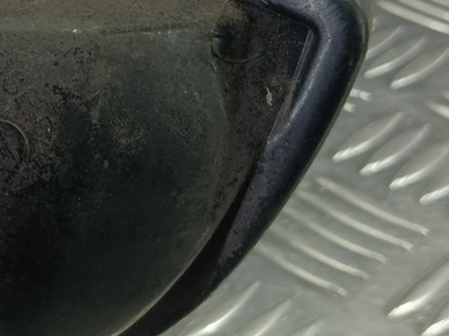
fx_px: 921
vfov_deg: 20.7
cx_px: 8
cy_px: 127
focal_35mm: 71
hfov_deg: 26.1
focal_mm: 4.11
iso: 132
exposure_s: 1/50
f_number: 1.6
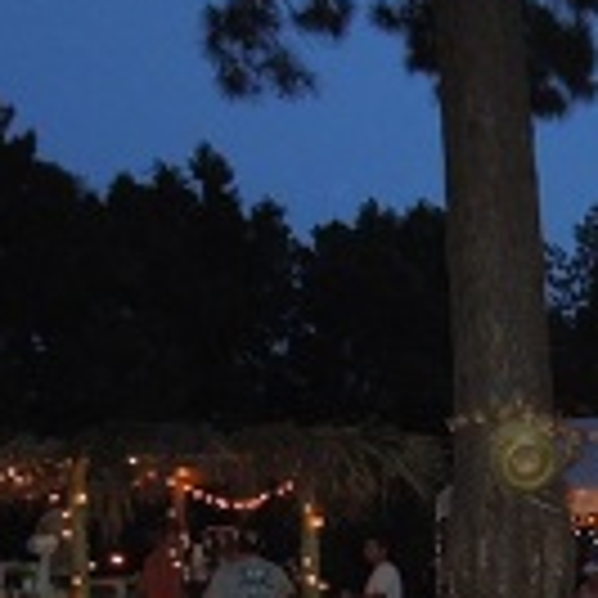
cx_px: 634
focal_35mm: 58
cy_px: 522
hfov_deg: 27.4
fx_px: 1134
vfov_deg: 28.6
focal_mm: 4.5
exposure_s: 1/30
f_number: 3.3
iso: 800
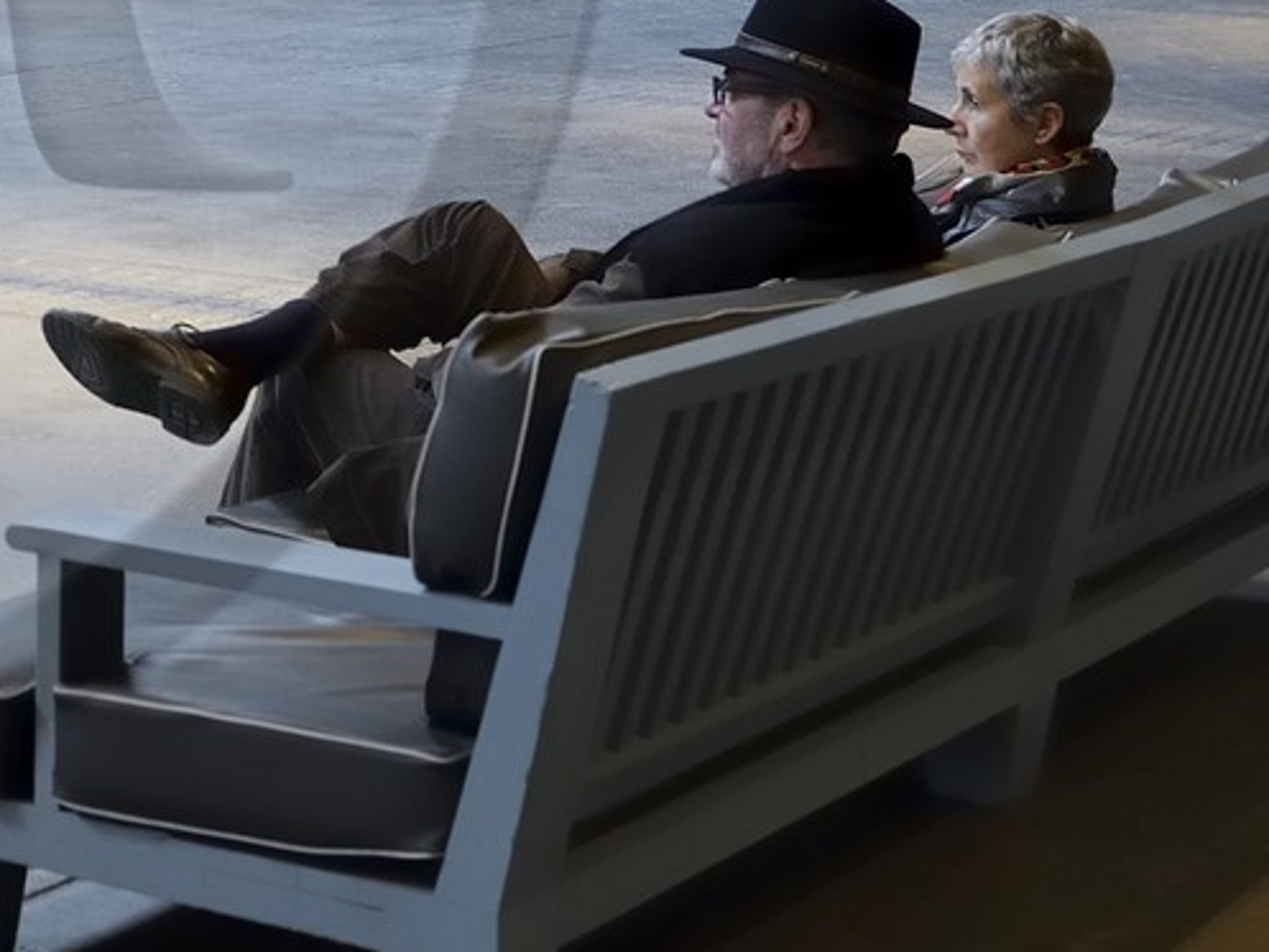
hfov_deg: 18.3
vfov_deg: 14.4
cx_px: -447
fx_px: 3630
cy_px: -225
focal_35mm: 99
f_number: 4
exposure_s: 1/25
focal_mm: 32
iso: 800
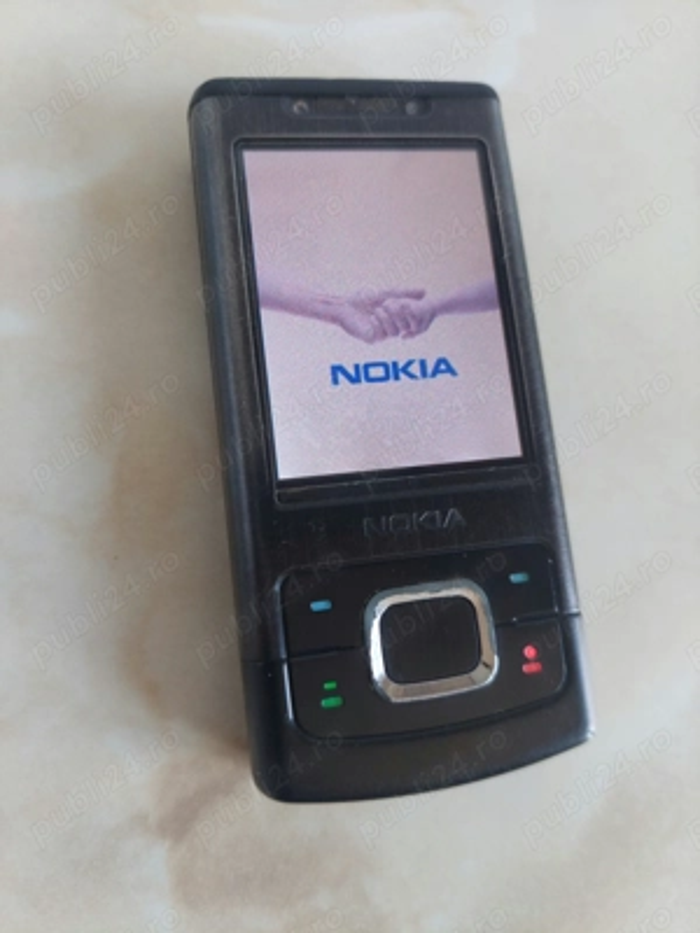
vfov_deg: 71.6
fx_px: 647
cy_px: 466
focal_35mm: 24
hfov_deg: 56.8
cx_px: 350
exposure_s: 1/60.2
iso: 100
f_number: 1.8
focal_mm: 5.23
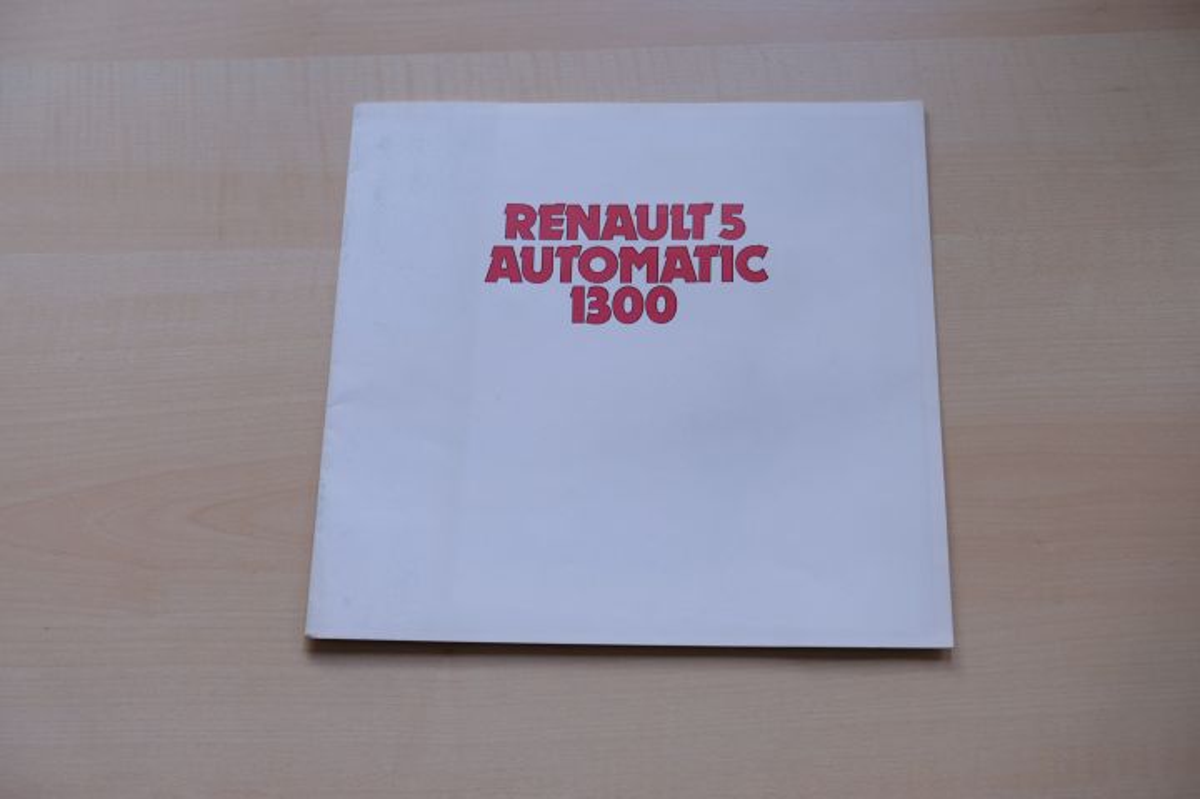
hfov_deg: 48.5
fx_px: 1332
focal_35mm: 40
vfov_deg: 33.4
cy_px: 400
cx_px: 600
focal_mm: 26.5
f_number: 3.2
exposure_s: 1/60
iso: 200
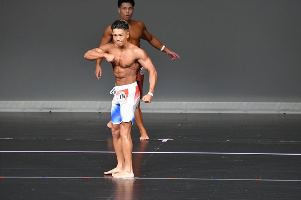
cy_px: 100
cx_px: 150
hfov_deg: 6.0
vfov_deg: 4.0
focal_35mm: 345
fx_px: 2883
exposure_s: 1/400
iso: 5000
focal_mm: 230
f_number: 5.6
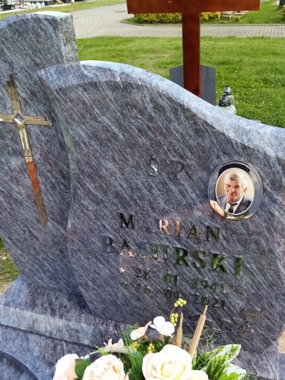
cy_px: 182
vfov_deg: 58.3
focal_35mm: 31
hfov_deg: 45.4
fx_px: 340
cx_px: 159
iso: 107
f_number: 1.8
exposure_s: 1/361
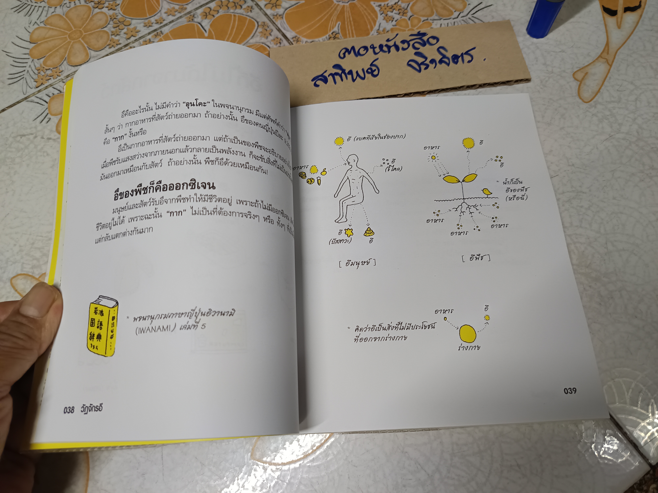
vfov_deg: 56.8
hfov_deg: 71.6
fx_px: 456
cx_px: 329
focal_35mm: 24
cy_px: 246
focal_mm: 5.31
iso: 927
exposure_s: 1/50
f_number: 1.7
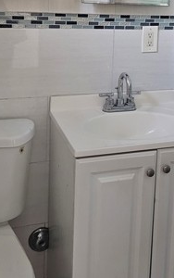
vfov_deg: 37.5
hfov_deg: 24.8
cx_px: 115
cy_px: 58
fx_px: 394
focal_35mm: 52
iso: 1000
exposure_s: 1/120
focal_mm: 6.3
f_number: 1.7
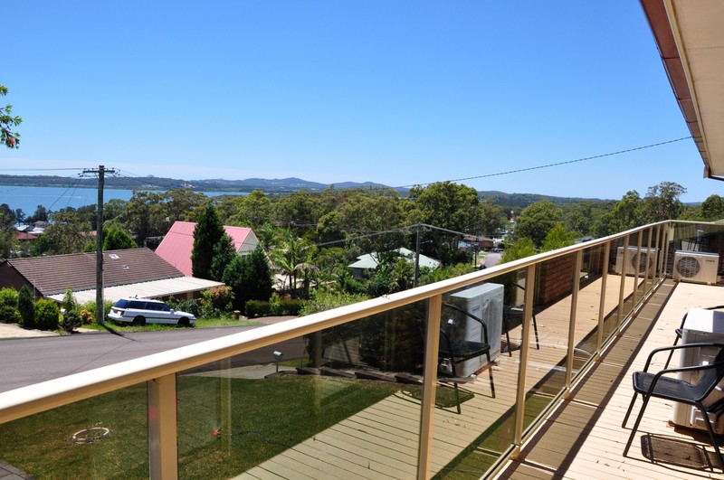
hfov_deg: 67.5
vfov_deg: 47.8
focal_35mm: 27
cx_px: 362
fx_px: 542
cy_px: 240
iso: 200
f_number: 10
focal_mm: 18
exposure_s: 1/250
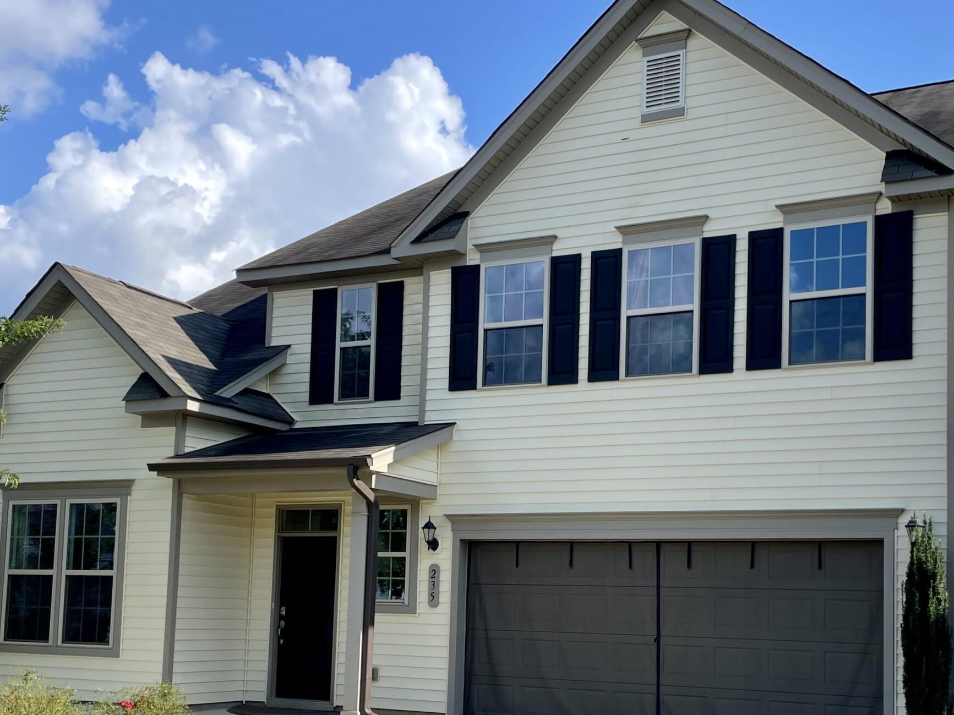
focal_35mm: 45
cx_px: 530
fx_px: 1240
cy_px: 526
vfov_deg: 31.7
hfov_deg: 42.0
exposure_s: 1/2817
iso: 32
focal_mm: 4.2
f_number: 1.6
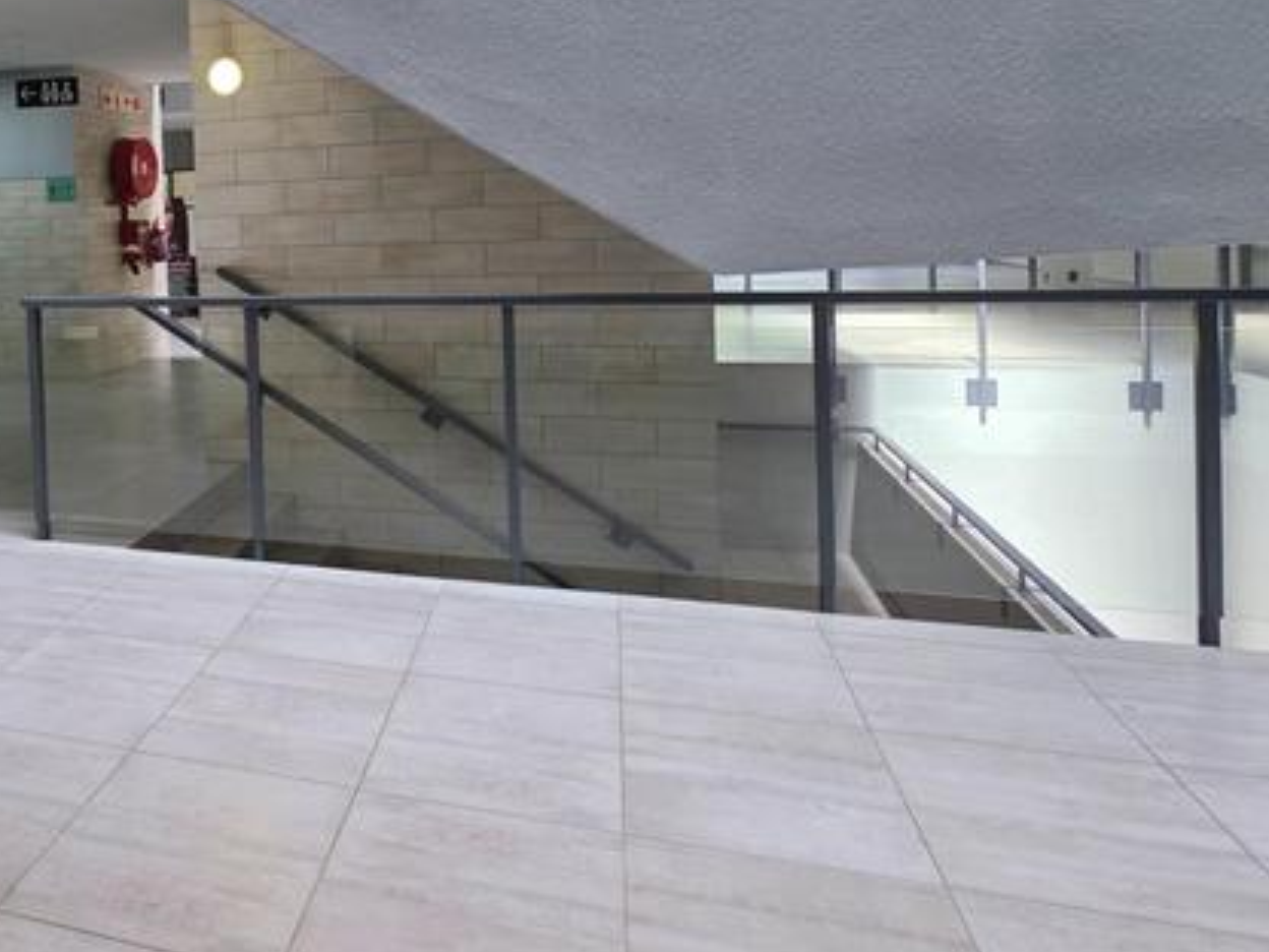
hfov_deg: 63.8
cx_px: 268
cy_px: 232
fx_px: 916
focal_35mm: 25
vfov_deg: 52.3
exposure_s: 1/100
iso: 80
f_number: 1.9
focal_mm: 2.2
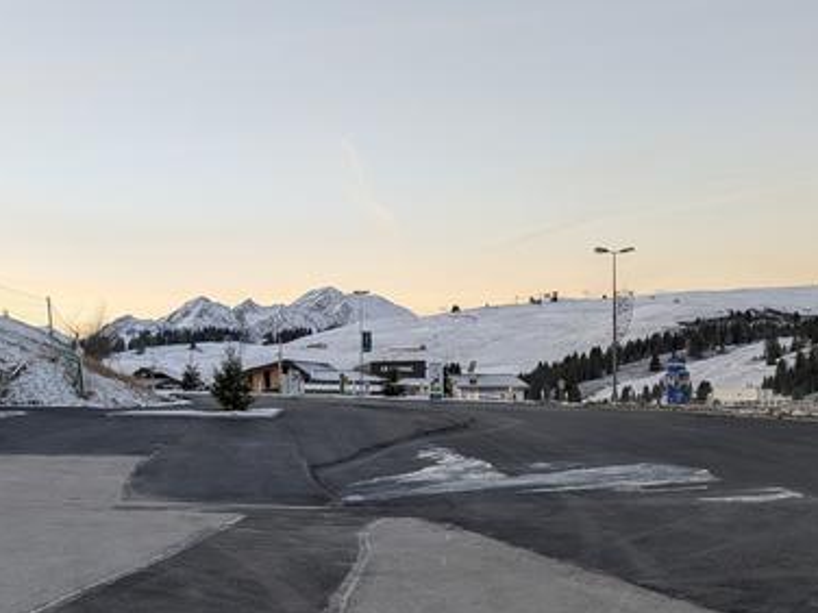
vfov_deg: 28.5
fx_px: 1205
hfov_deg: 35.5
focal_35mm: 51
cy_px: 367
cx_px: 95
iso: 22
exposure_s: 1/47.2
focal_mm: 6.9
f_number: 1.68
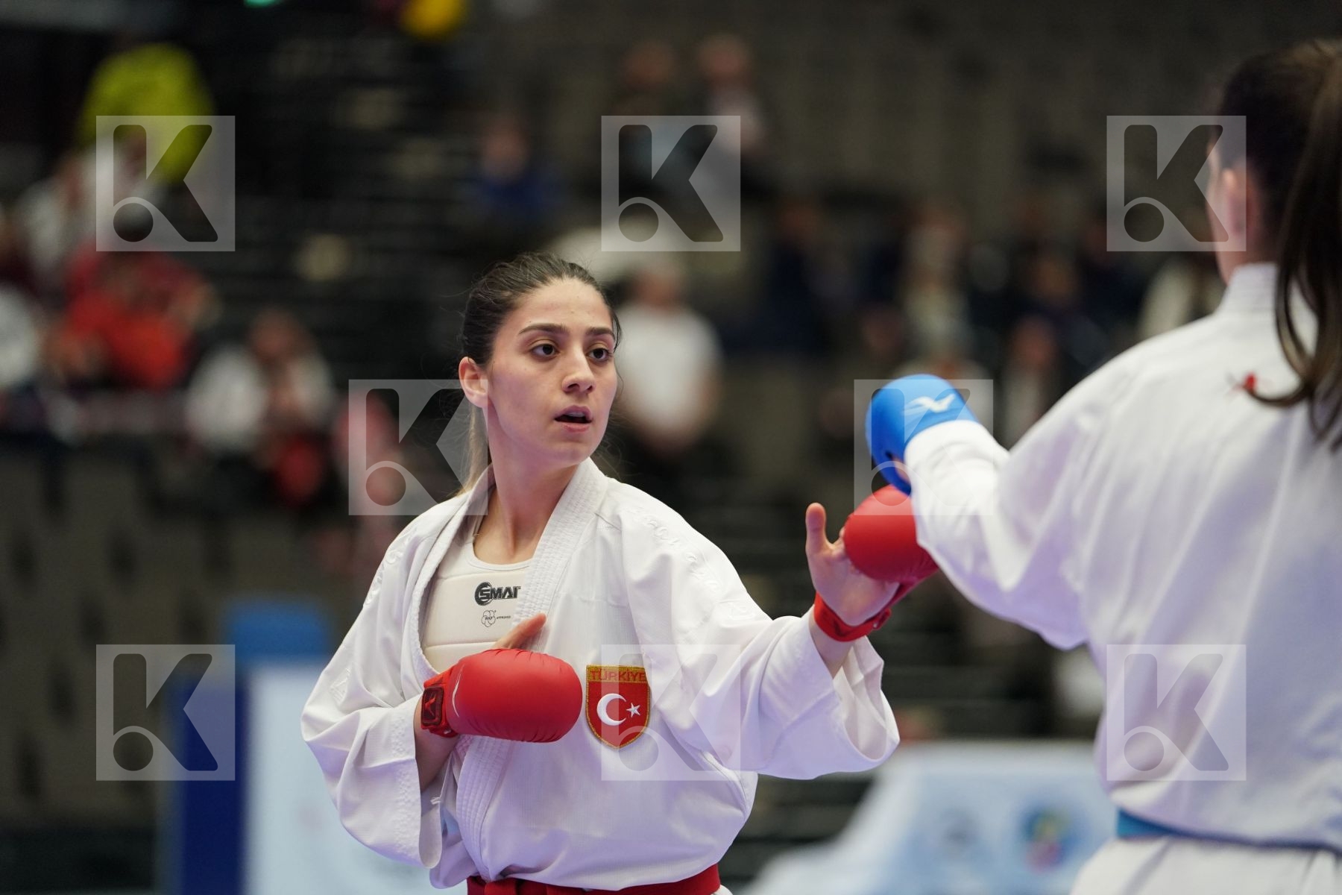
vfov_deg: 6.9
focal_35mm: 200
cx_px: 671
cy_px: 448
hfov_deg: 10.3
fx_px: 7455
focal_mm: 200
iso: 3200
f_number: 2.8
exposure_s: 1/1000
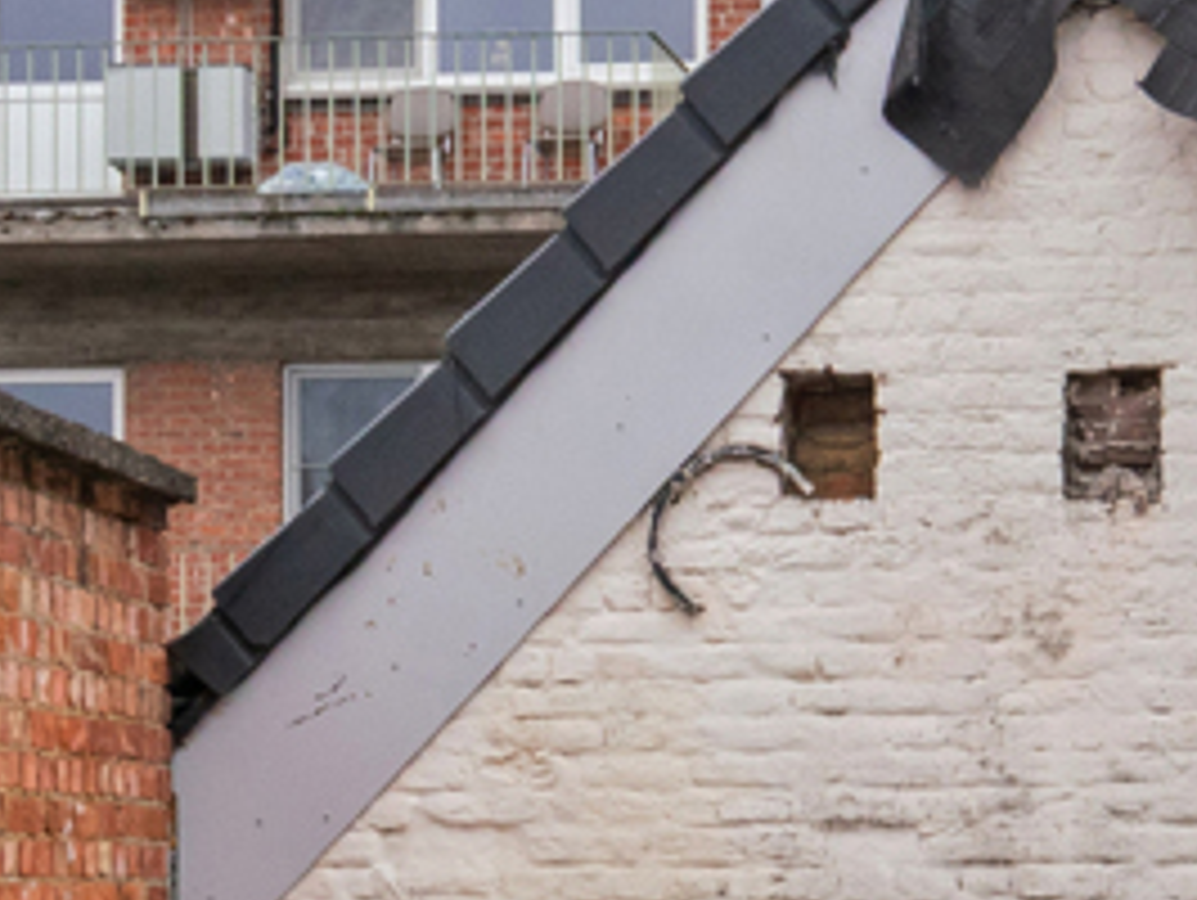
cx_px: 1138
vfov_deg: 14.0
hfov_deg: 18.5
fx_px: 3600
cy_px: 891
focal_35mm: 104
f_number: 11
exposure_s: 1/400
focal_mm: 16
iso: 800
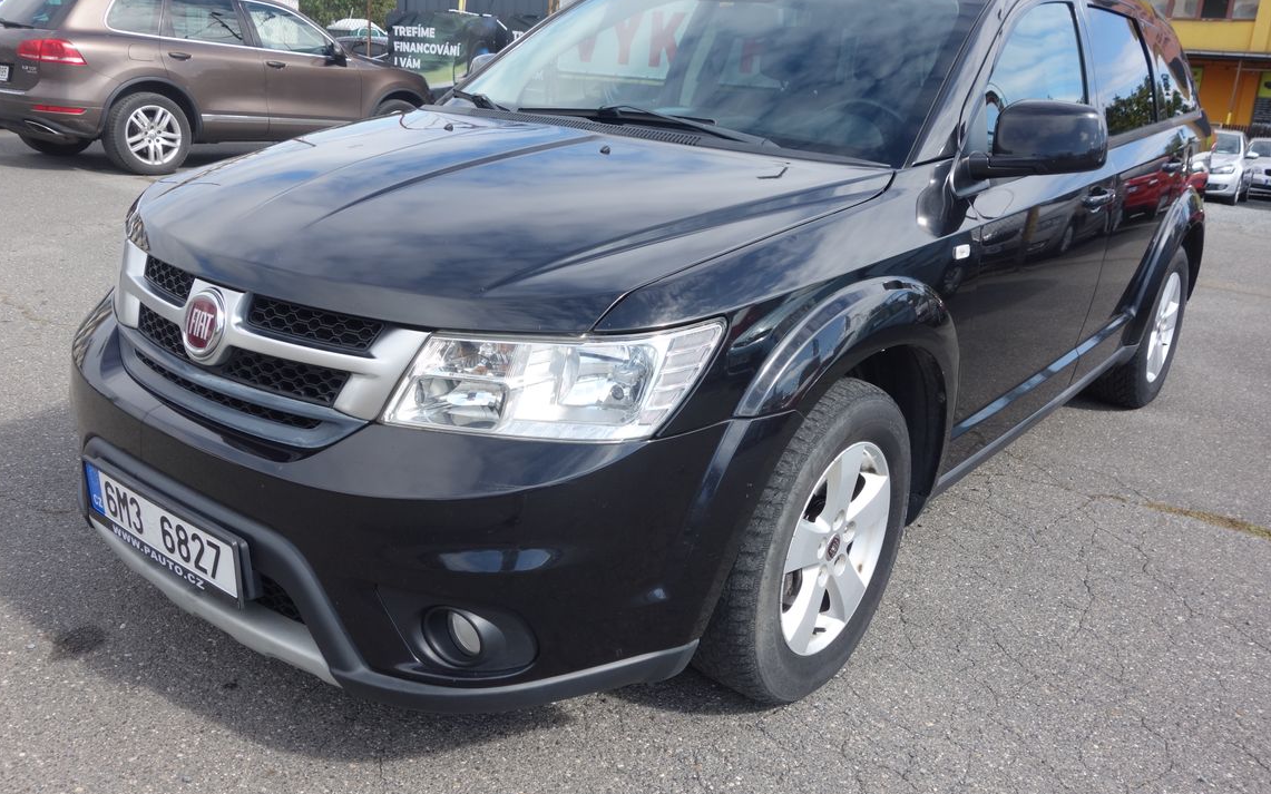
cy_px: 365
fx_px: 1039
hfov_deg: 62.9
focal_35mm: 30
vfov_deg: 41.8
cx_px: 639
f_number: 5.6
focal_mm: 10.4
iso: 125
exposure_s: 1/200
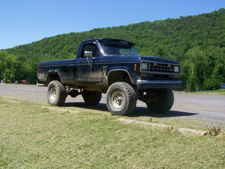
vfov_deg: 36.0
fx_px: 260
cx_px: 117
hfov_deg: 46.8
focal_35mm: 40
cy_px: 84
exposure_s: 1/400
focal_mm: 6.3
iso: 64
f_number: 4
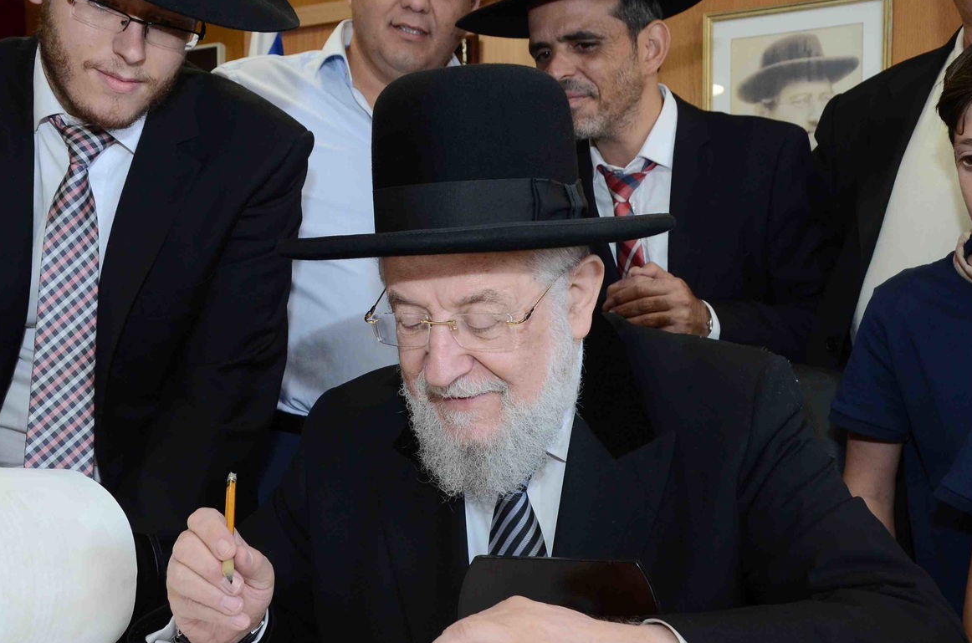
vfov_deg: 28.5
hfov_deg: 42.0
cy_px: 376
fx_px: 1266
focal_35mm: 47
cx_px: 462
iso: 800
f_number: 5.6
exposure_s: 1/80
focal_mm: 26
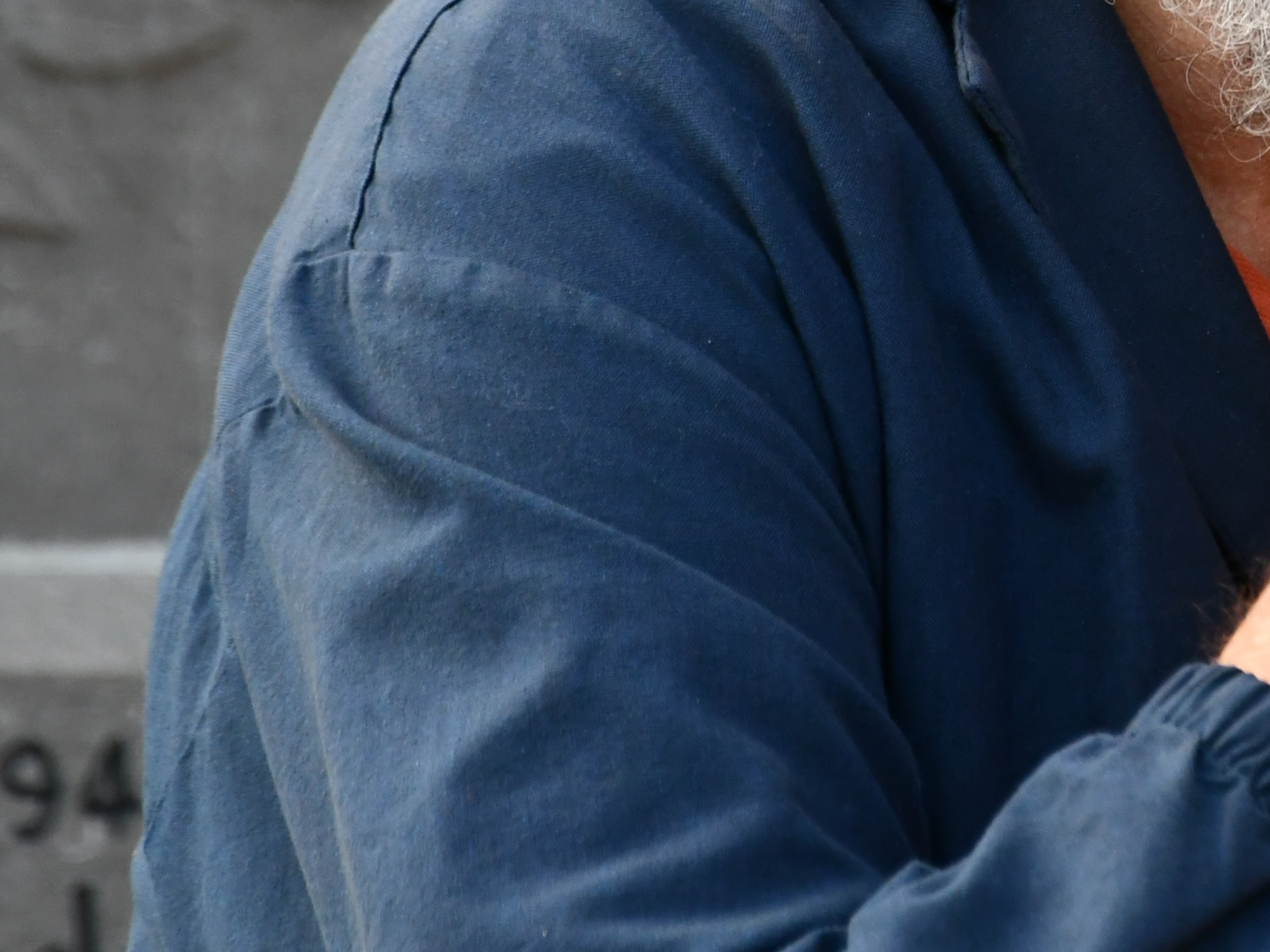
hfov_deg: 4.7
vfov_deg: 3.5
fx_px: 15446
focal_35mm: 421
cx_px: 1297
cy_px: -216
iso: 900
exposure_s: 1/125
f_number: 5.6
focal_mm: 105
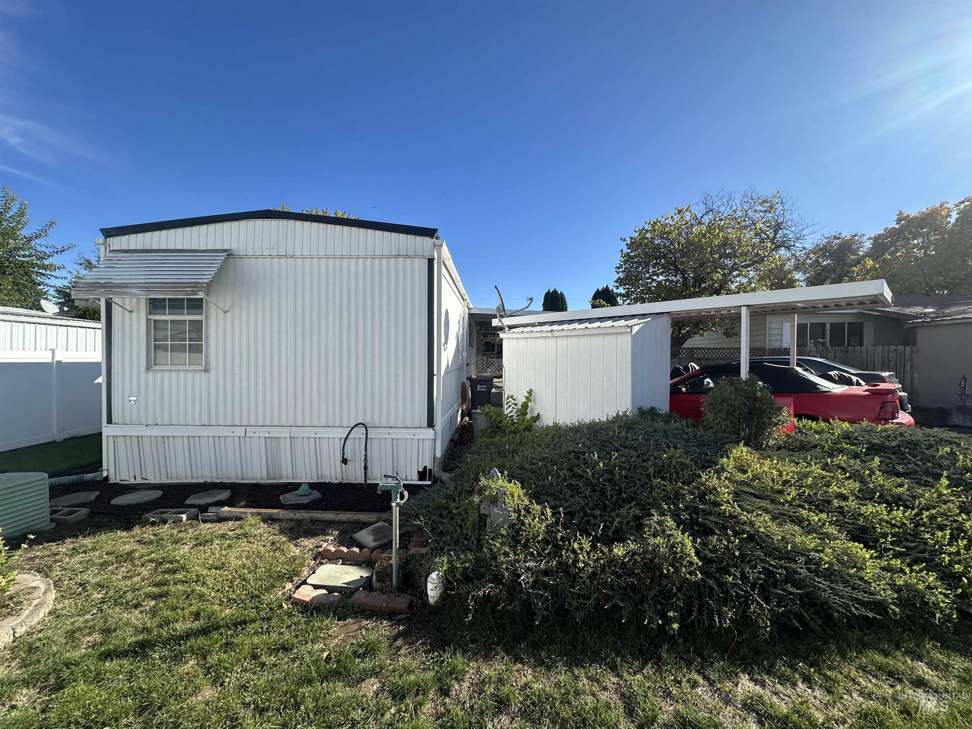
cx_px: 486
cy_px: 364
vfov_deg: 85.7
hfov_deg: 102.1
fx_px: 393
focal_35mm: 14
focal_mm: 2.22
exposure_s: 1/1795
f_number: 2.2
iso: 50
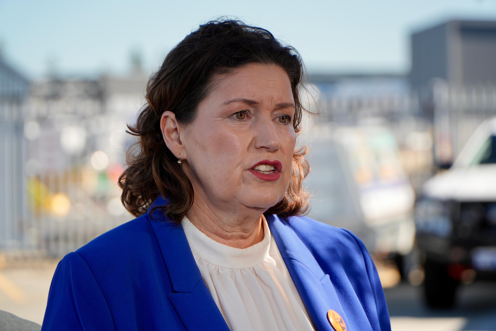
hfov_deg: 13.8
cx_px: 248
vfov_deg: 9.2
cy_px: 166
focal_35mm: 148
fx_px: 2046
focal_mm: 99
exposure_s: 1/640
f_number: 4
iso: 100
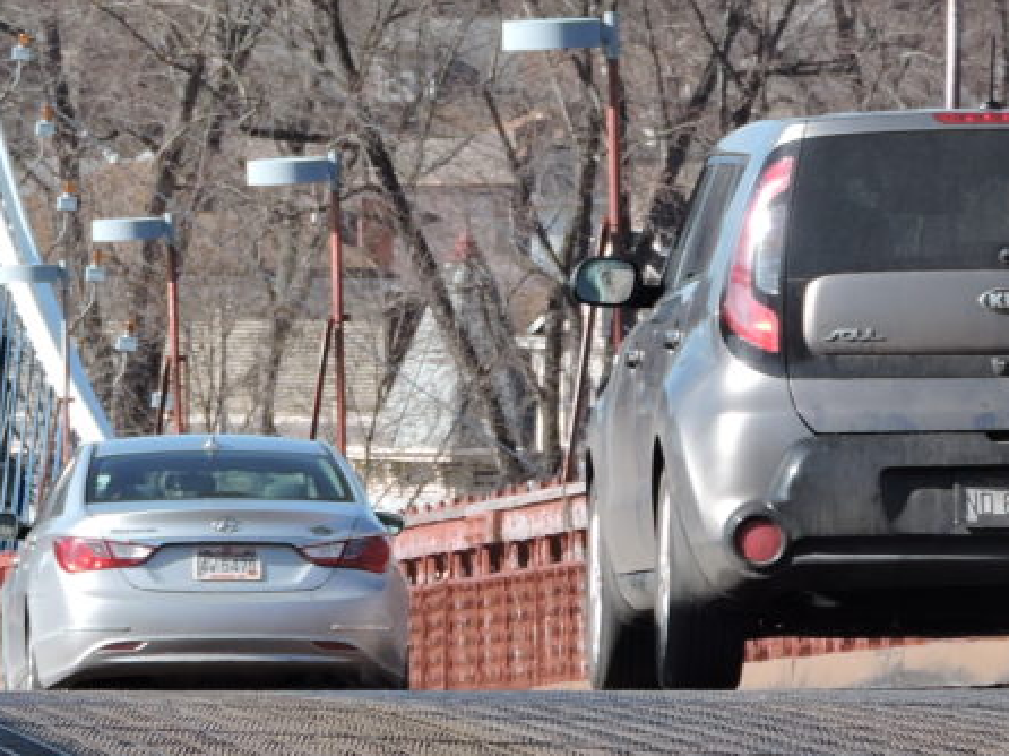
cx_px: -28
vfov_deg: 2.2
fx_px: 19606
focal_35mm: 673
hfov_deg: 2.9
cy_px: -106
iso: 100
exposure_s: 1/400
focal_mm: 40.1
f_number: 4.6
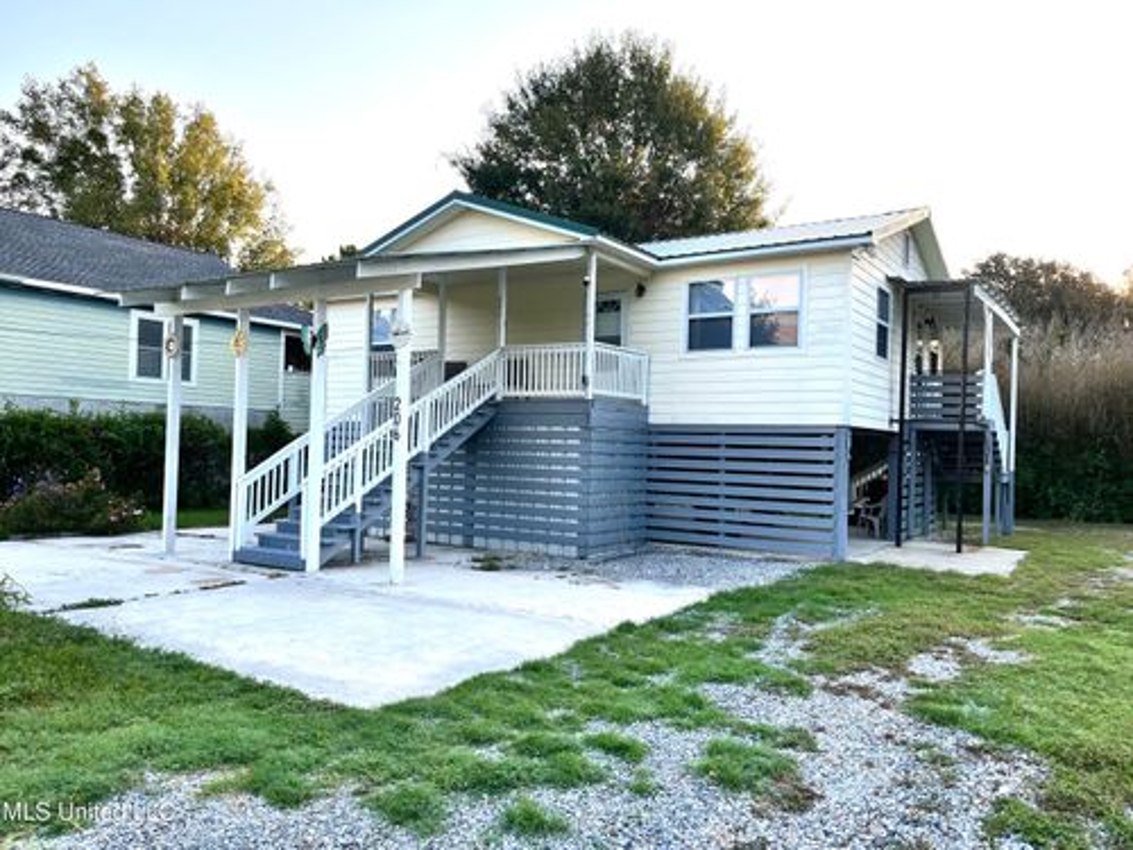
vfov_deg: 53.1
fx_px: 851
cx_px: 566
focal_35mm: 26
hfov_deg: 67.3
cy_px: 425
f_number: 1.6
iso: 50
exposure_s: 1/550
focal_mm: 5.1
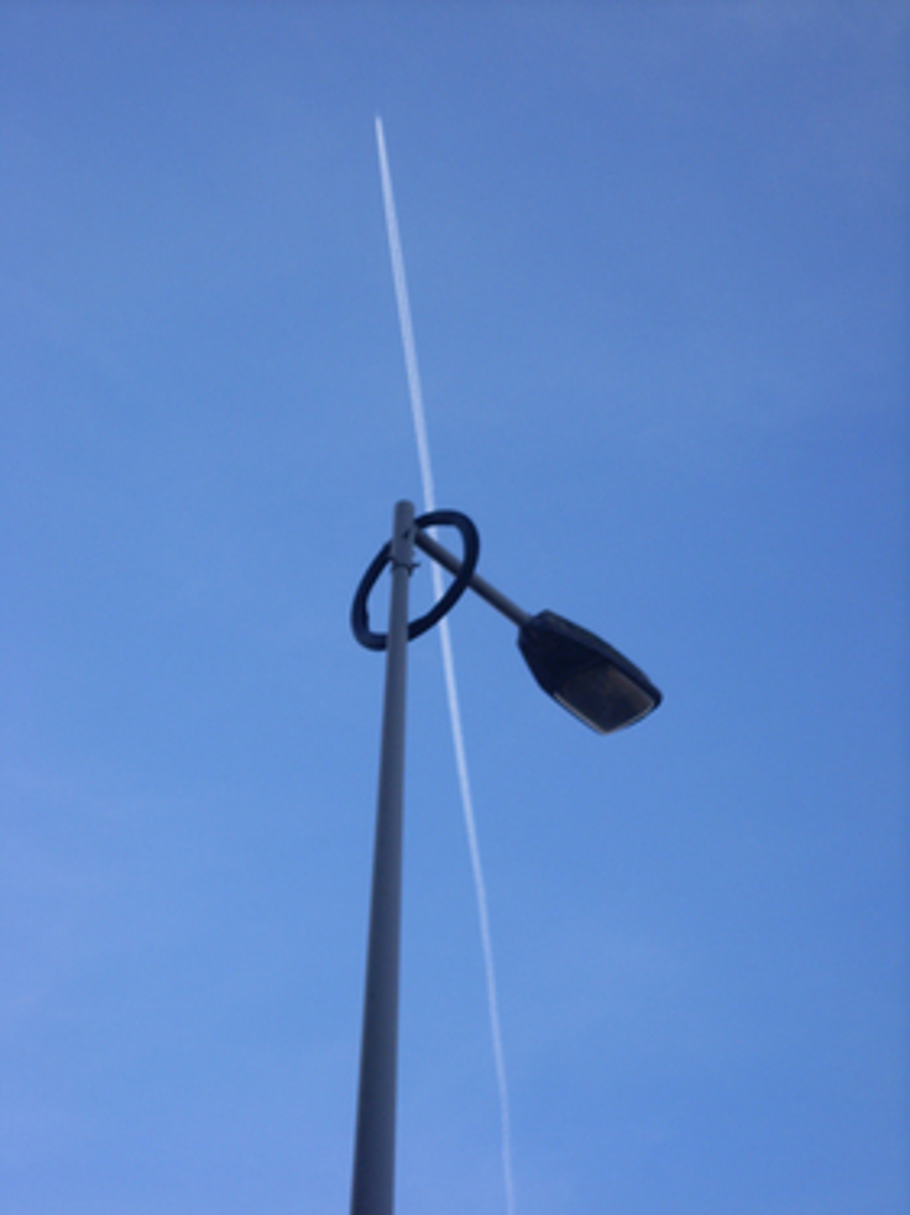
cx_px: 455
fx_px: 2490
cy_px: 608
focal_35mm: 71
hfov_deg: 20.7
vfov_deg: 27.4
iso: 80
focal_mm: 11.7
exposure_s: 1/90
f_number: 10.4
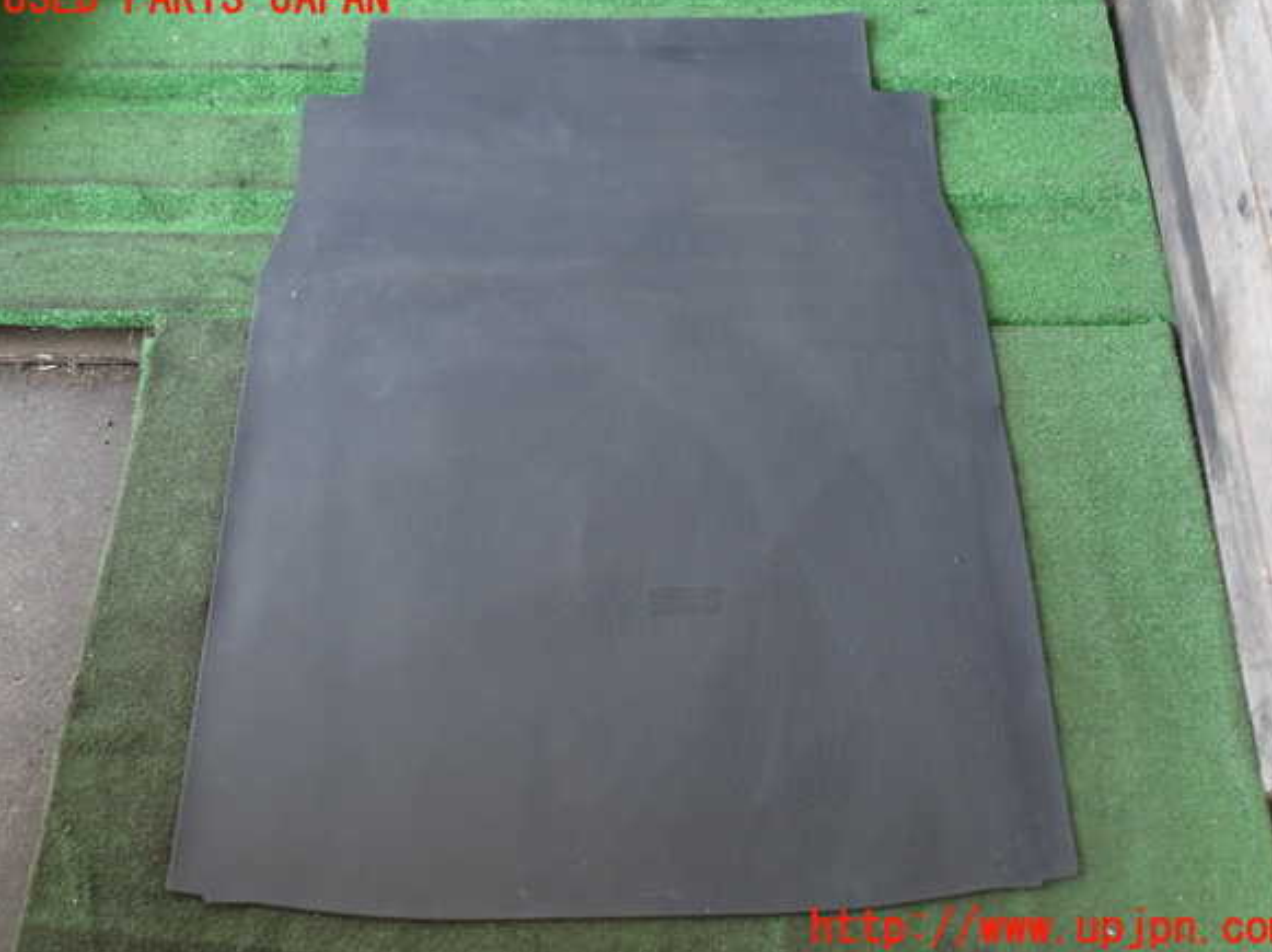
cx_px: 648
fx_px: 1138
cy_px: 464
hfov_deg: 58.4
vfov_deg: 45.4
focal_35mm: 31
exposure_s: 1/30
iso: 200
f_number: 3.2
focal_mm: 5.4
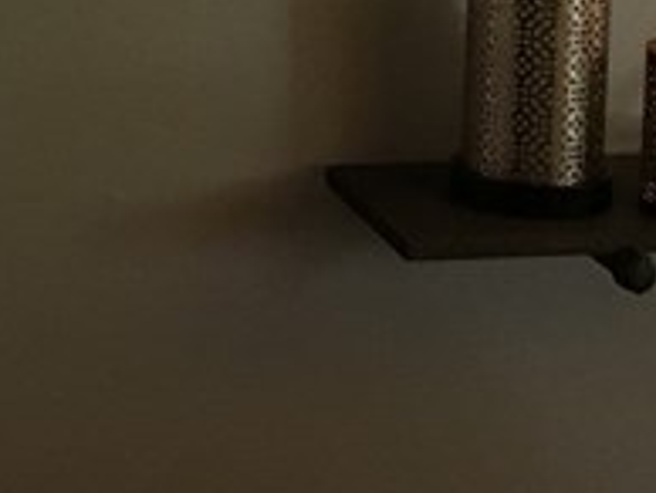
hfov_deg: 12.7
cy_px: -230
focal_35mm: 153
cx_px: -37
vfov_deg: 9.5
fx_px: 2903
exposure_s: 1/24
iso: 200
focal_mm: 4.15
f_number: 2.2
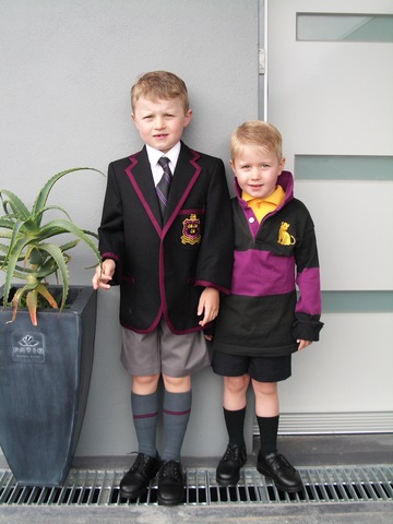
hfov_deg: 35.1
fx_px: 621
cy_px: 262
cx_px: 196
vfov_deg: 45.8
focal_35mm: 41
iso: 100
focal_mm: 6.8
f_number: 2.8
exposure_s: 1/100
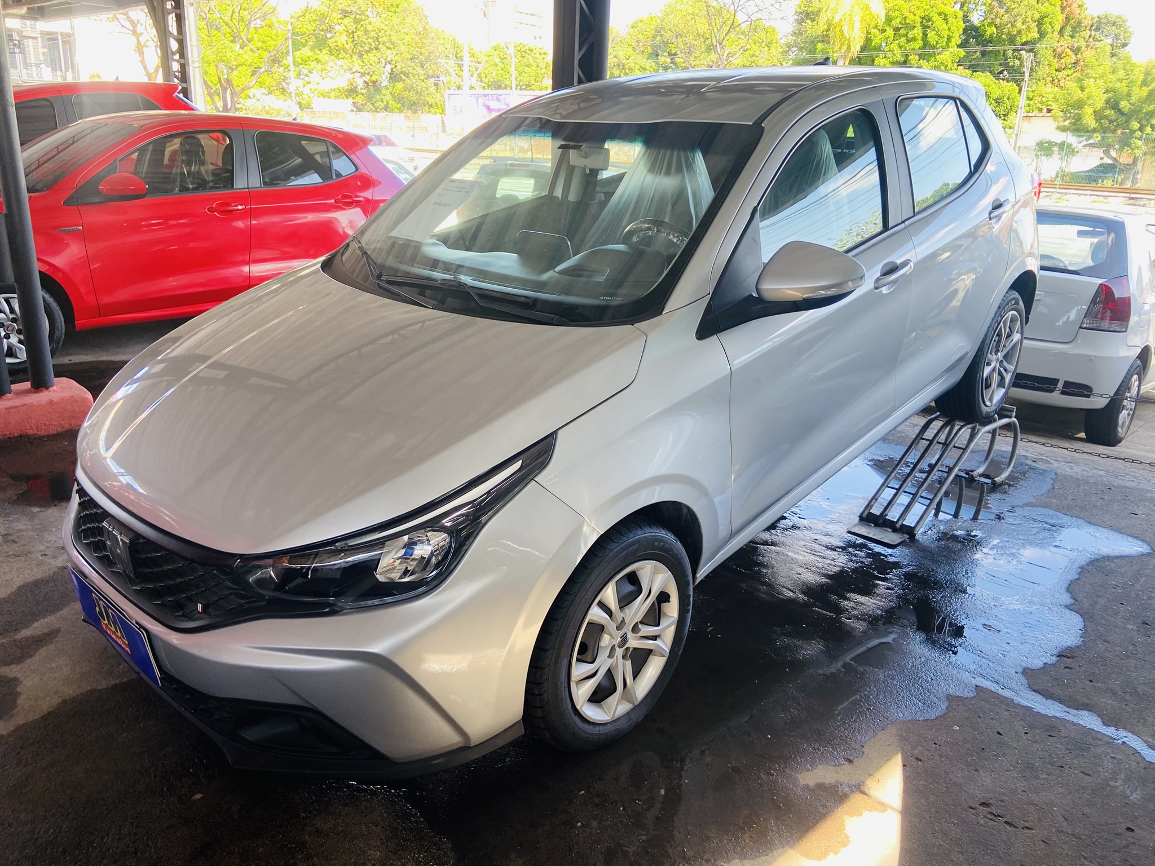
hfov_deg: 67.3
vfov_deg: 53.1
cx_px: 578
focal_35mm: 26
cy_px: 433
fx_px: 868
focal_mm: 4.25
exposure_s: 1/122
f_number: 1.8
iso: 50
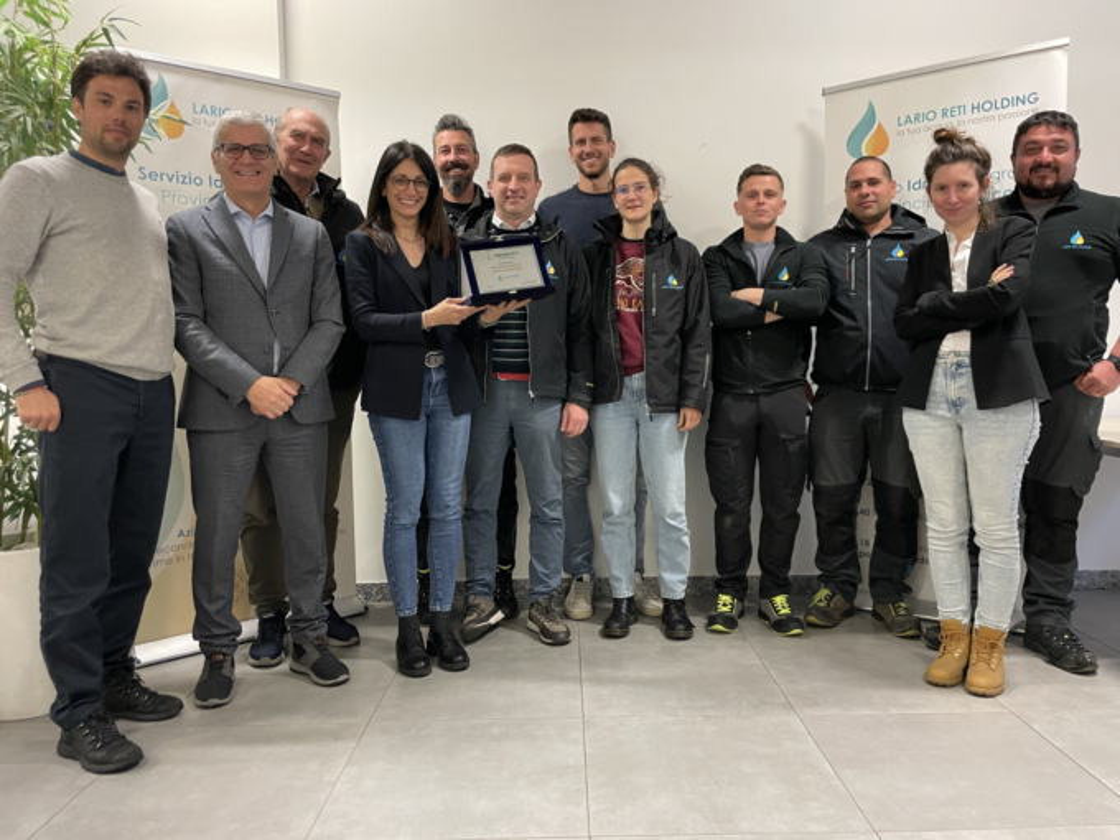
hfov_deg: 67.3
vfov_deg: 53.1
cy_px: 420
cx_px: 560
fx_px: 841
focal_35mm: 26
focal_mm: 4.2
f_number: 1.6
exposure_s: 1/50
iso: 200
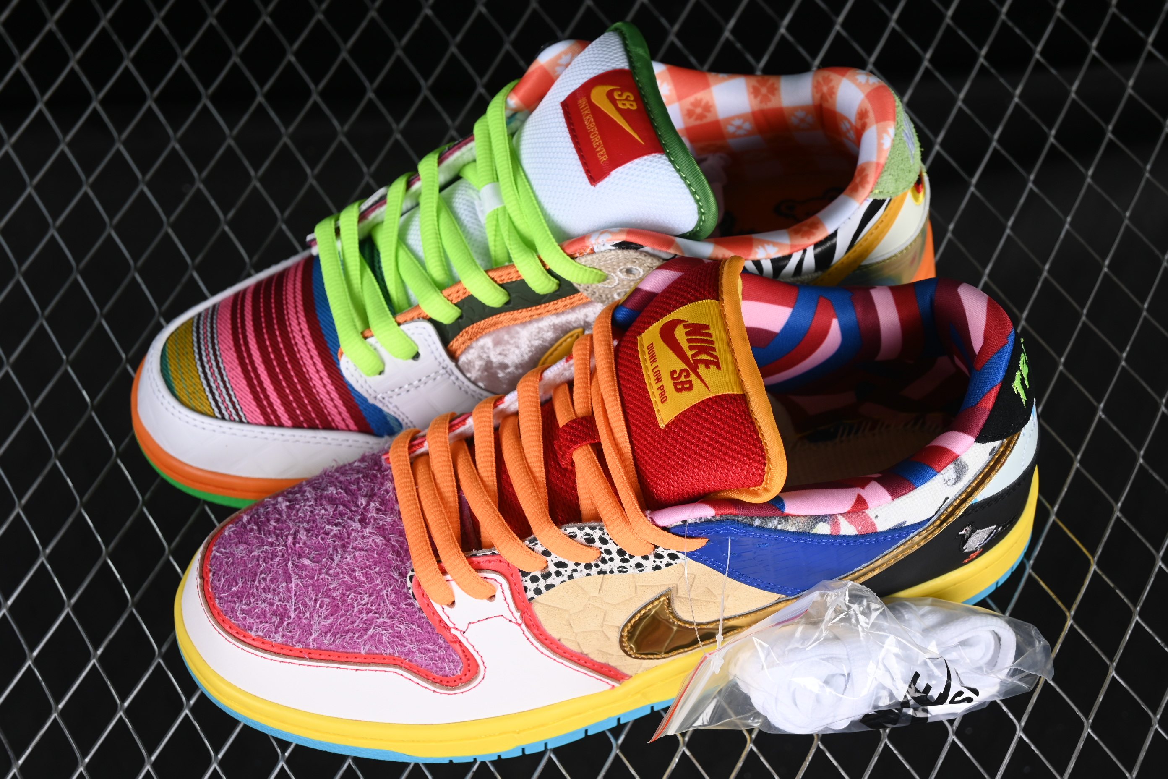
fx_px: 2433
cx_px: 584
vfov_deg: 18.2
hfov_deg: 27.0
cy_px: 390
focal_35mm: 75
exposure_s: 1/80
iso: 160
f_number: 7.1
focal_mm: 50
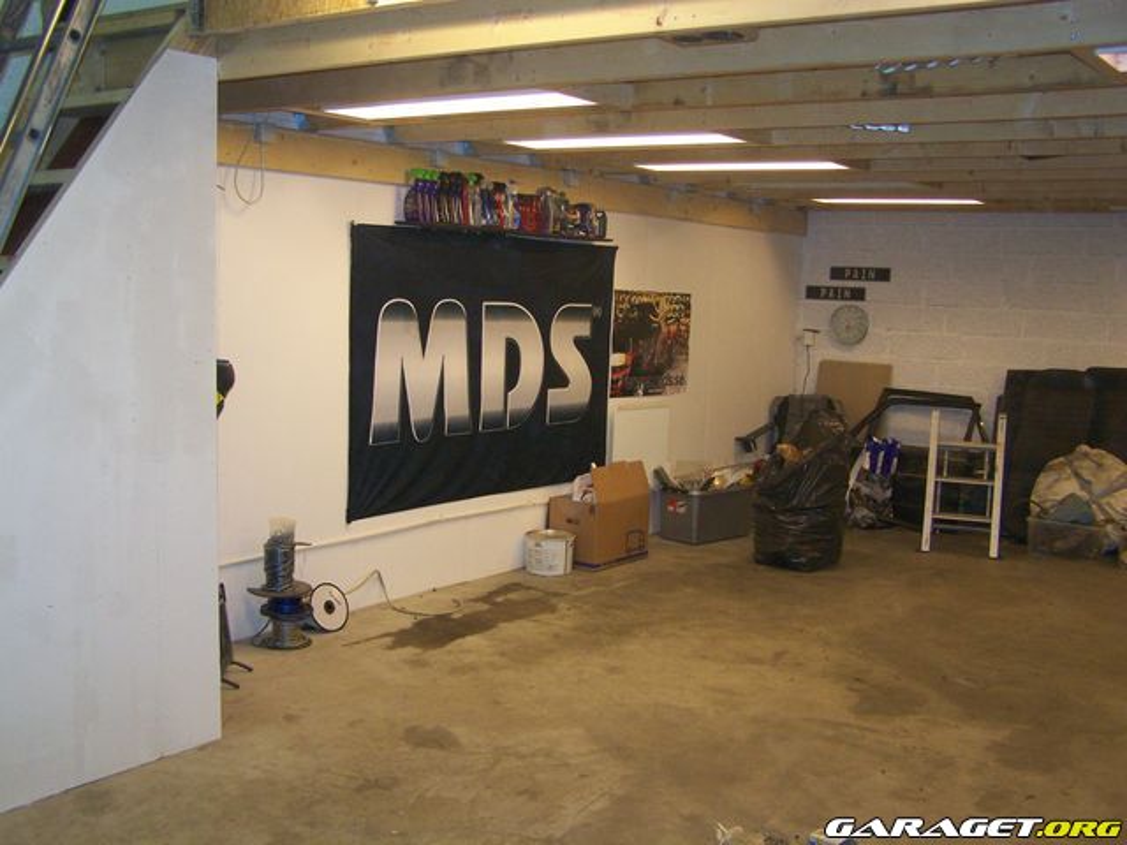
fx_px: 1237
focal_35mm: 38
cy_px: 422
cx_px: 564
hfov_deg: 49.0
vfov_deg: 37.7
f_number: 2.8
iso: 160
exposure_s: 1/60
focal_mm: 6.3
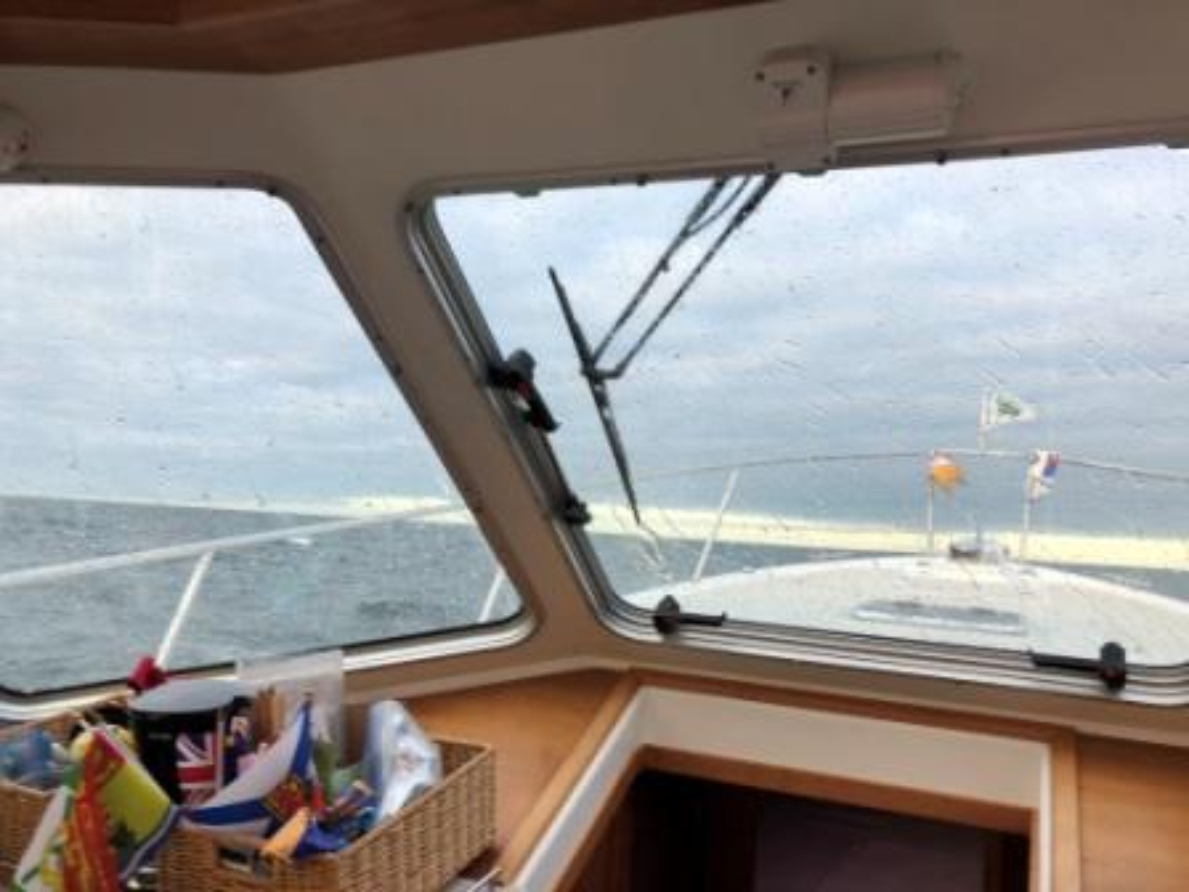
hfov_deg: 63.4
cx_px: 594
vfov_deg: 49.7
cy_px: 446
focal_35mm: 28
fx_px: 962
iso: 20
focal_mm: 4
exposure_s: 1/139
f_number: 1.8
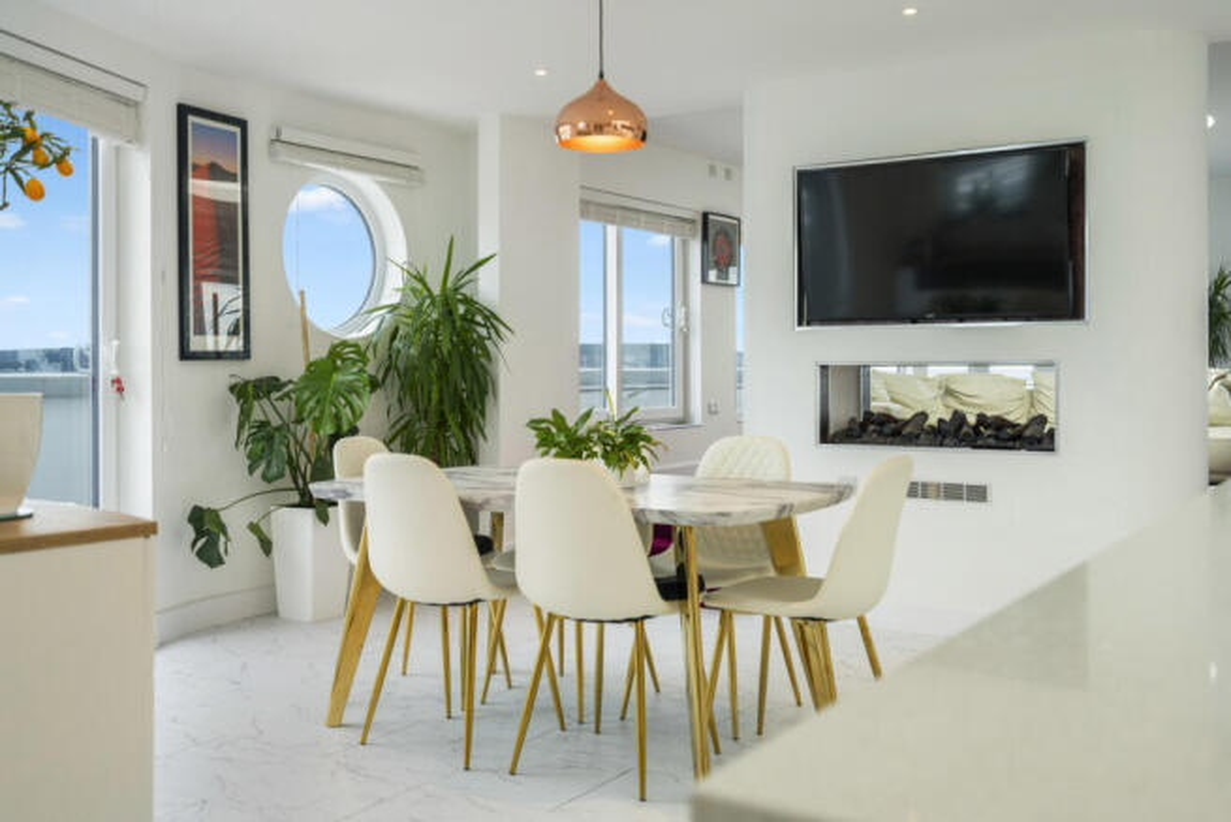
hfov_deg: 54.4
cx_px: 616
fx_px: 1197
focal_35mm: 35
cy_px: 411
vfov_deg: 37.9
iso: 400
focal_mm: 35
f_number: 4
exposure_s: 1/250
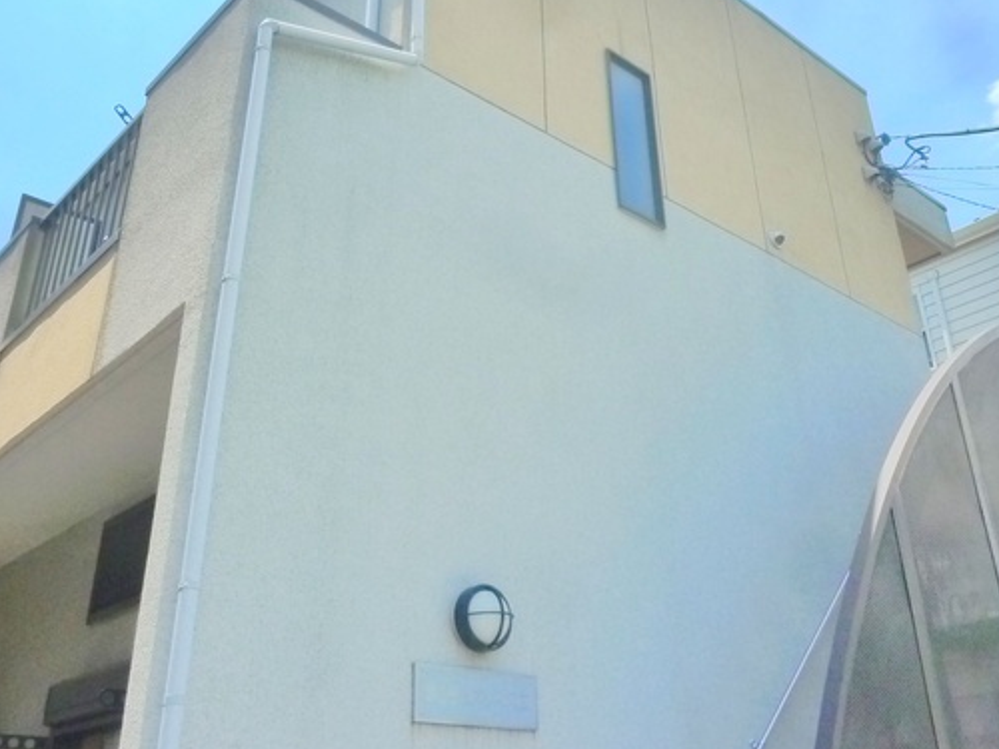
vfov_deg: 40.1
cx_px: 505
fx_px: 1010
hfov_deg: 52.6
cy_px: 241
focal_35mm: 35
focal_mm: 4.5
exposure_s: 1/1000
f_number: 3.3
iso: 400
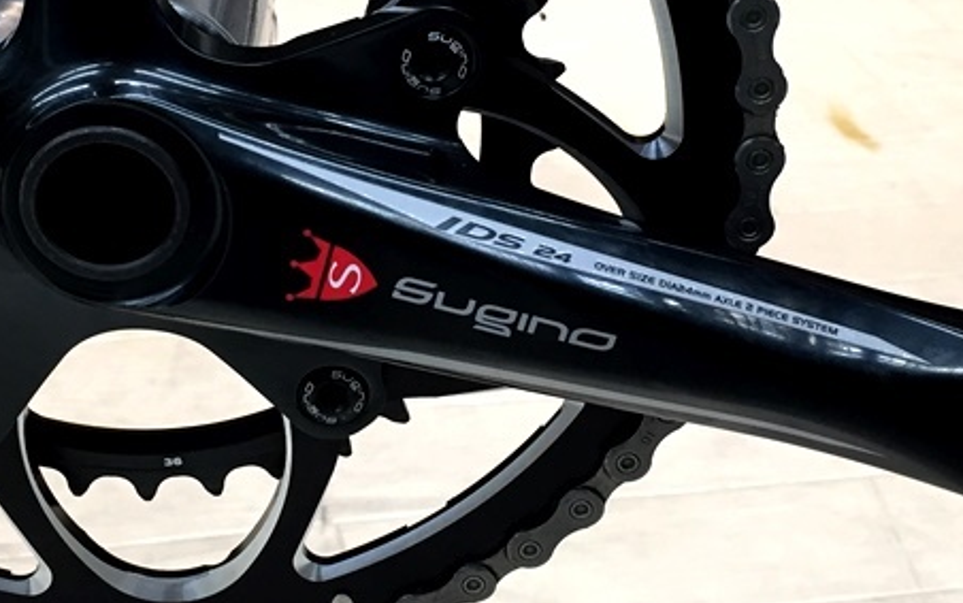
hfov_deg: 30.1
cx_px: 358
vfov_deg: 19.0
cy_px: 107
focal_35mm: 68
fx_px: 1786
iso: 64
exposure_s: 1/33
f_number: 2.2
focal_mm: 4.15
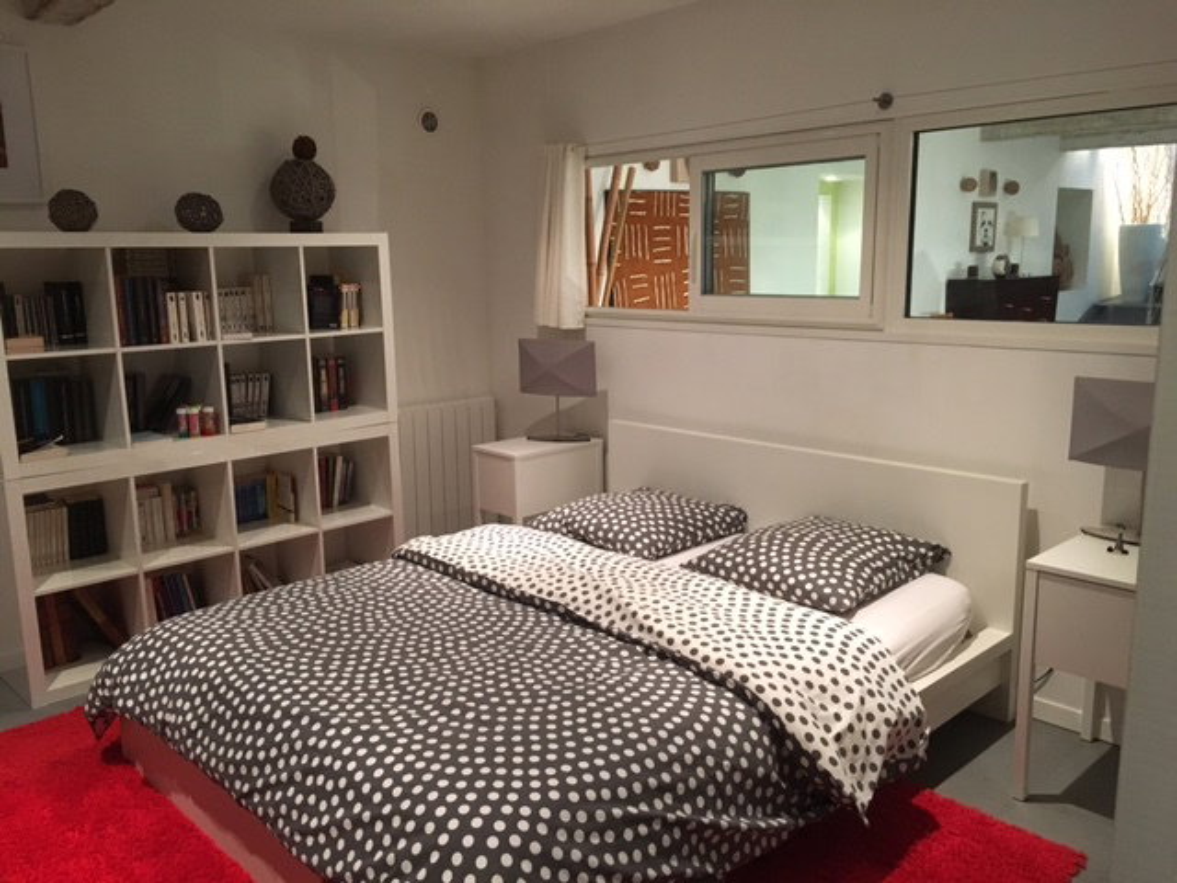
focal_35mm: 29
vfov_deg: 48.2
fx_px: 986
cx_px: 588
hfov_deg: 61.7
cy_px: 442
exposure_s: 1/25
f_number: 2.2
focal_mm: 4.15
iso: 200
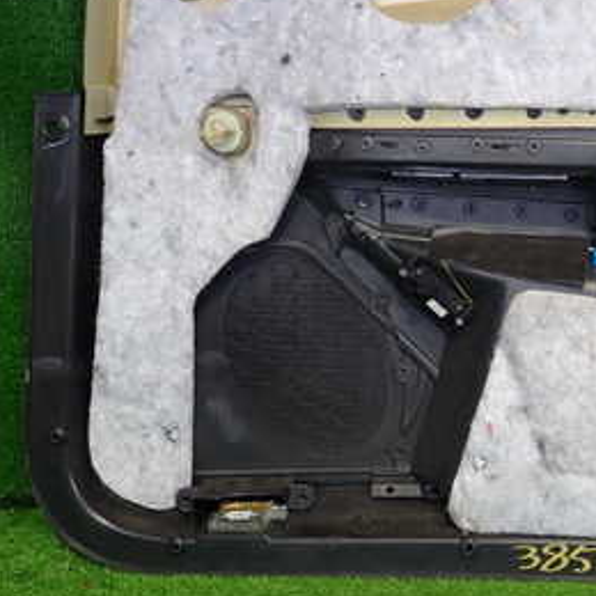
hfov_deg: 31.8
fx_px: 993
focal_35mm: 51
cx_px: 536
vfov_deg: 33.4
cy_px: 261
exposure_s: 1/30
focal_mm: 4.5
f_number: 2
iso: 200
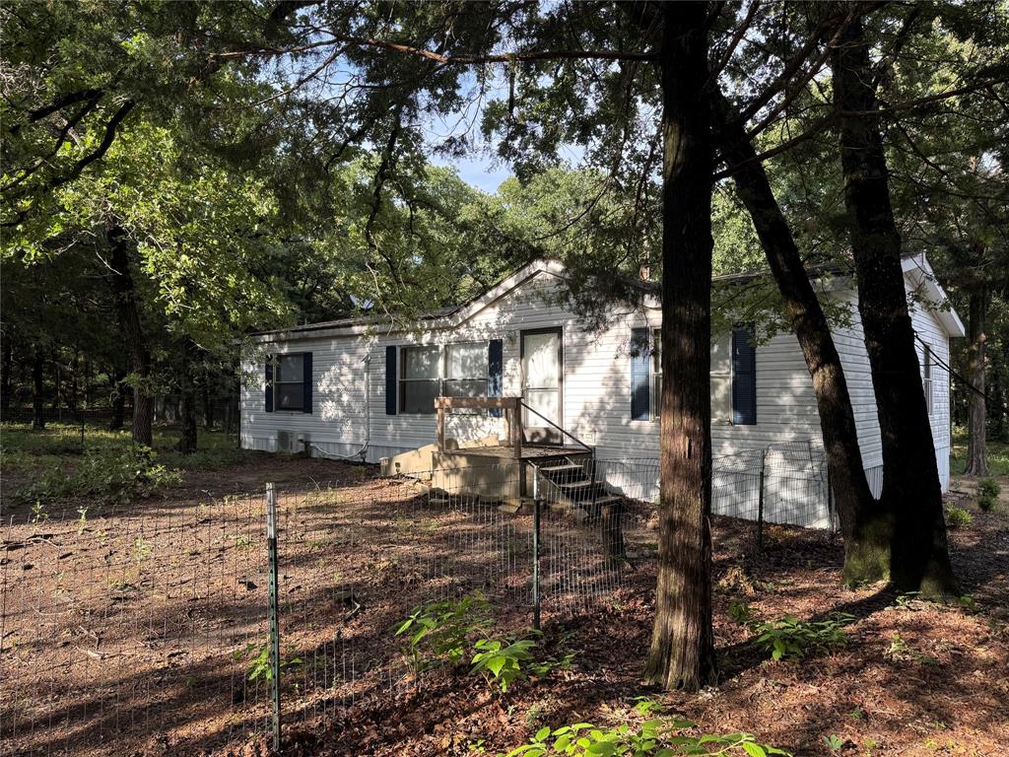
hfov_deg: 71.6
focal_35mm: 24
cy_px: 378
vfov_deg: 56.8
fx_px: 700
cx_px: 504
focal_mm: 6.76
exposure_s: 1/527
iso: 80
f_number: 1.78
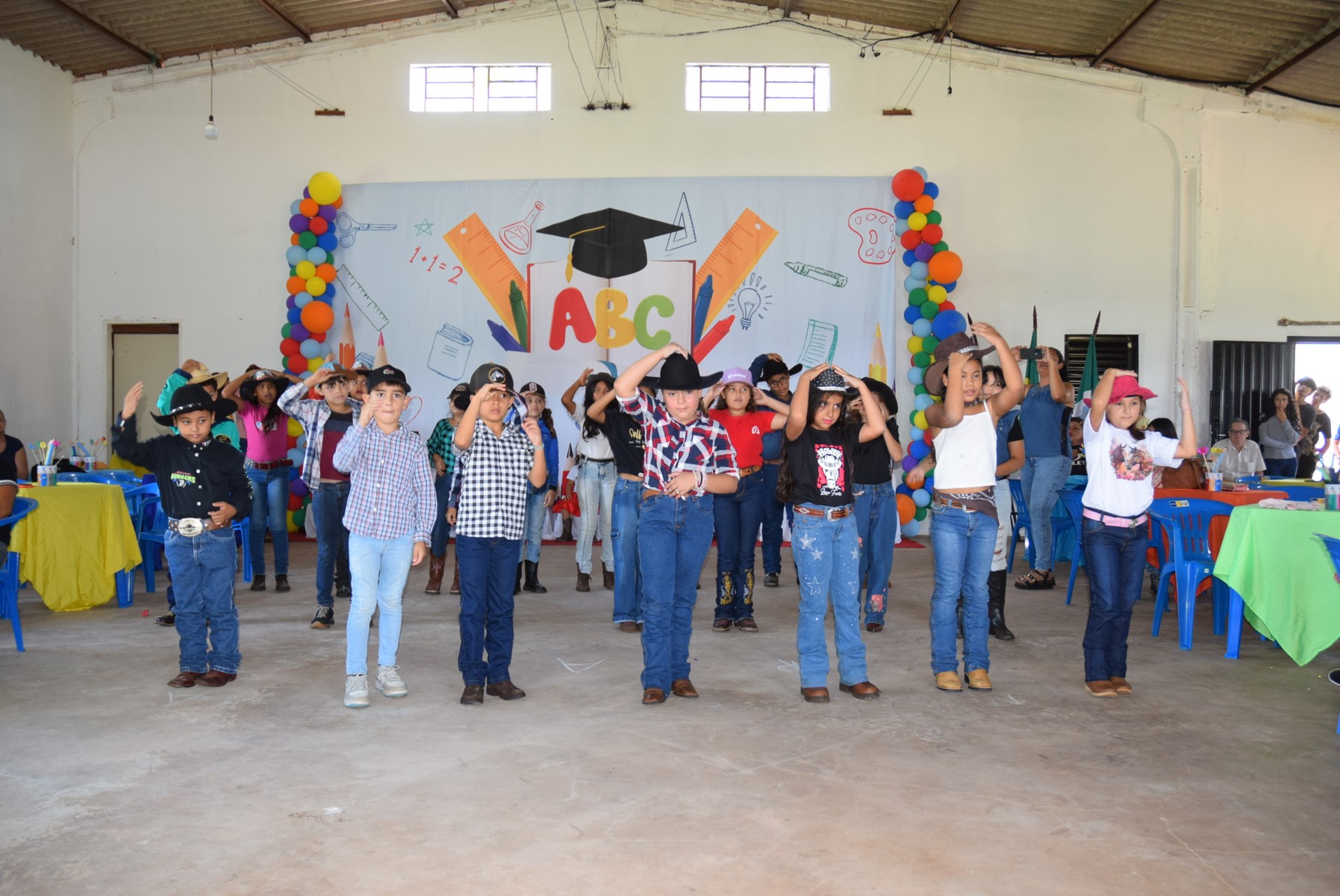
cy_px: 448
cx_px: 670
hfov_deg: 57.2
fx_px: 1229
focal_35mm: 33
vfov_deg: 40.0
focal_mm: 22
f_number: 4
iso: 800
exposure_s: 1/60
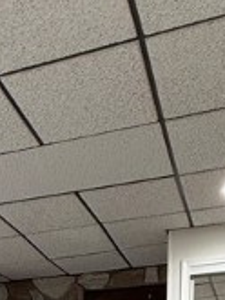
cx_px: 13
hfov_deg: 22.0
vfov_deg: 22.8
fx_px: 563
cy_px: 476
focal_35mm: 65
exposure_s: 1/120
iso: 320
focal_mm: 2.22
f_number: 2.2
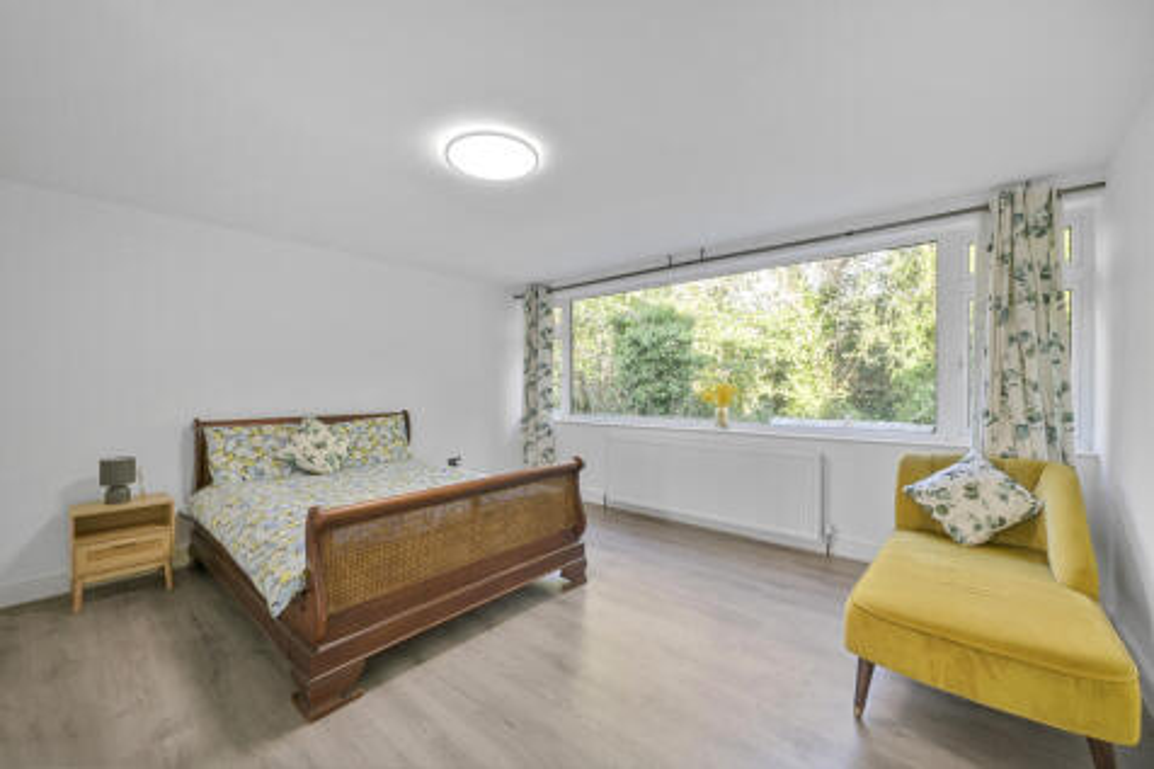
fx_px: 449
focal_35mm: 14
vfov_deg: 81.2
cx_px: 577
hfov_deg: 104.3
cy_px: 384
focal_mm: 14
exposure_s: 1
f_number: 16
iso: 200
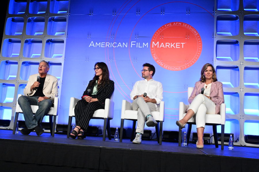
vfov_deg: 36.9
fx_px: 259
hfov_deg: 53.1
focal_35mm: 36
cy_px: 86
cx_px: 130
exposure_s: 1/320
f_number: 5
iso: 4000
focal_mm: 24
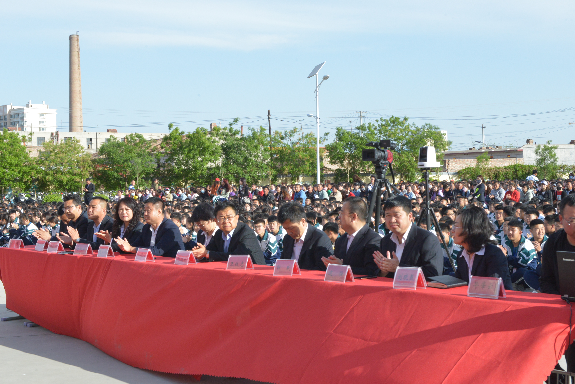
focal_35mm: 60
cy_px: 192
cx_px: 288
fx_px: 959
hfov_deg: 33.4
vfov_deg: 22.6
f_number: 14
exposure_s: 1/800
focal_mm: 60
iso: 3200
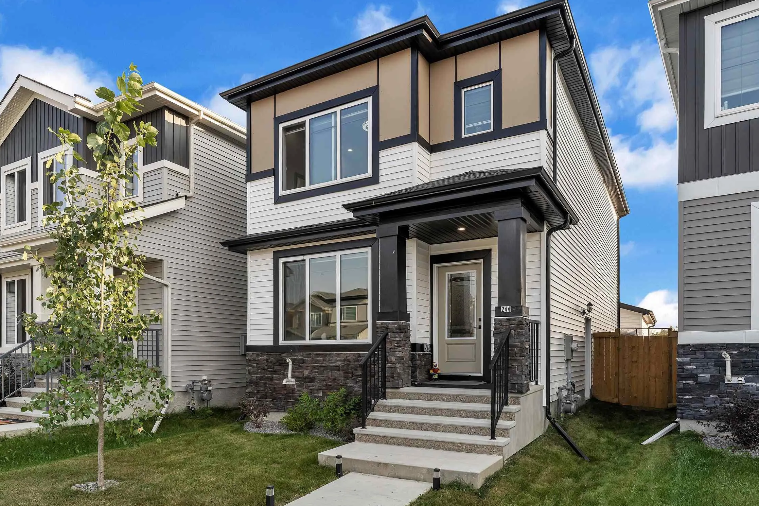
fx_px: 490
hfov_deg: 75.5
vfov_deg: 53.4
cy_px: 342
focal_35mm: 23
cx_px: 390
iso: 400
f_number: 5.6
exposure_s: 1/640
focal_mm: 16.9
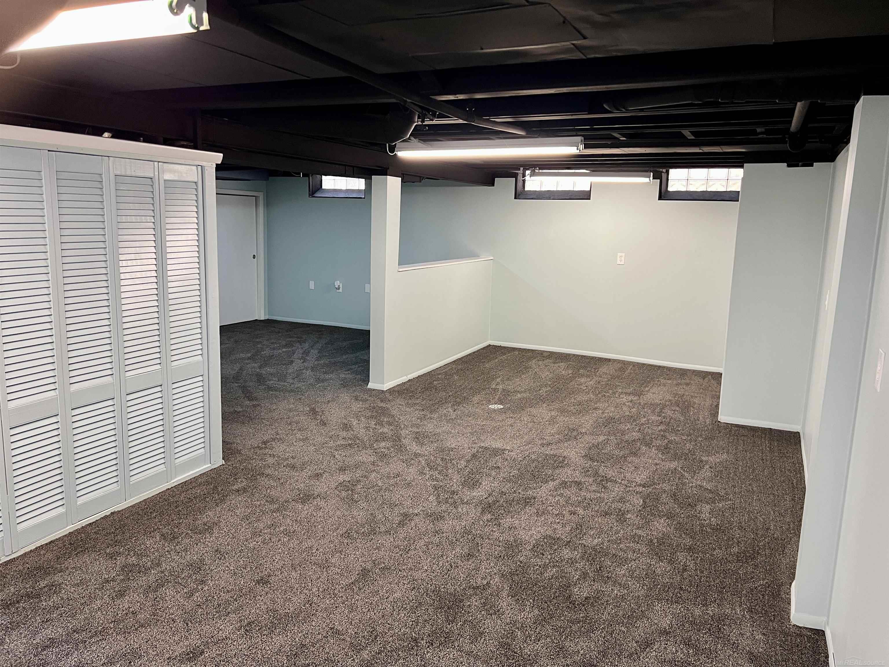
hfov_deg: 67.3
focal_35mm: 26
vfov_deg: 53.1
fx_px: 668
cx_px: 444
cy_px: 334
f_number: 1.5
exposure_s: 1/60
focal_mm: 5.7
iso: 160
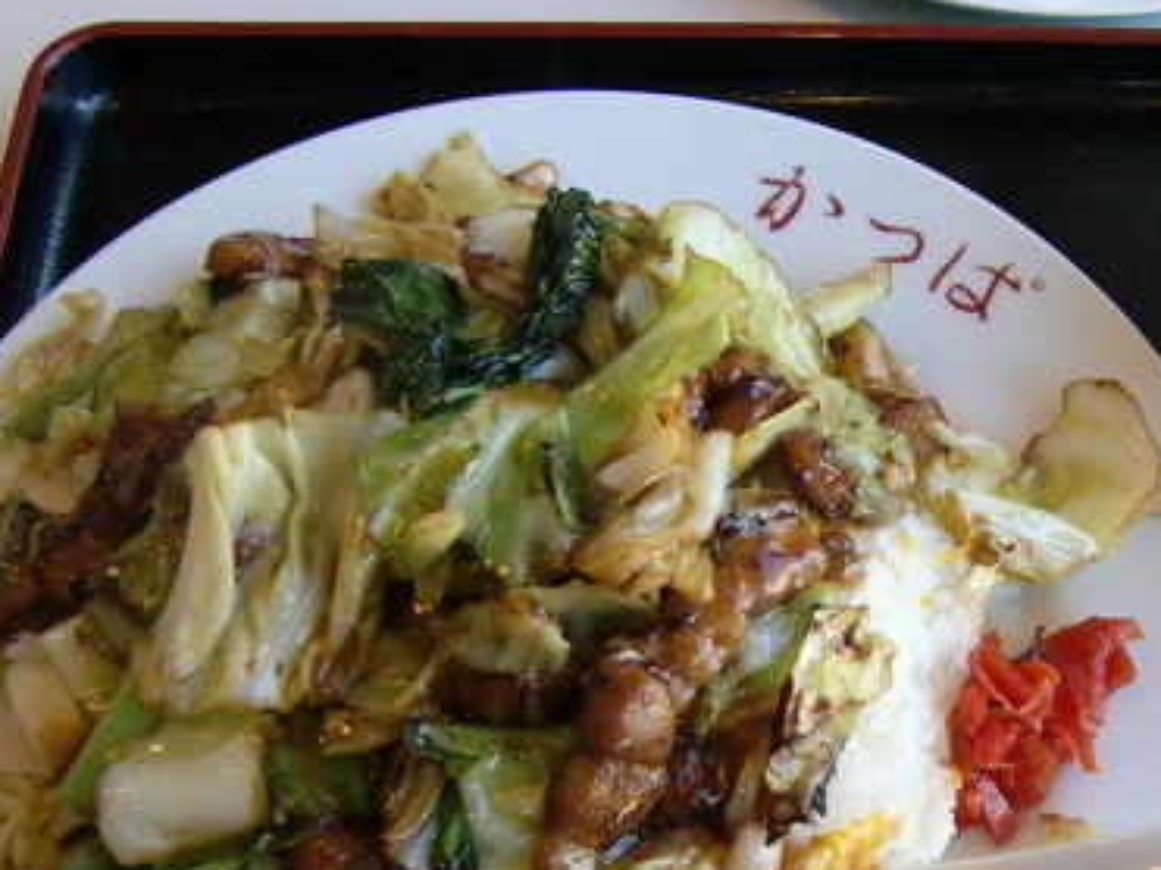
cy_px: 699
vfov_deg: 29.0
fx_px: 1643
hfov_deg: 37.7
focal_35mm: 49
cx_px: 911
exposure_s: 1/60
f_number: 2.6
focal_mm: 4.9
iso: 64
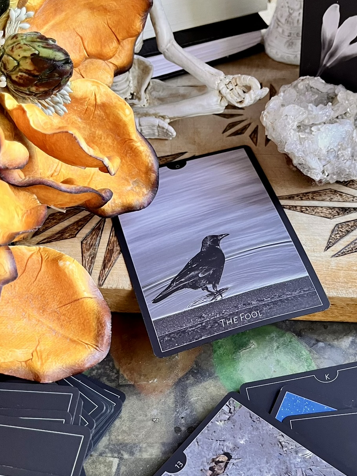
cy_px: 354
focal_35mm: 44
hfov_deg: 32.3
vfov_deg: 41.7
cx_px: 264
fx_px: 605
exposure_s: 1/60
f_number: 1.6
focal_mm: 5.1
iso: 160
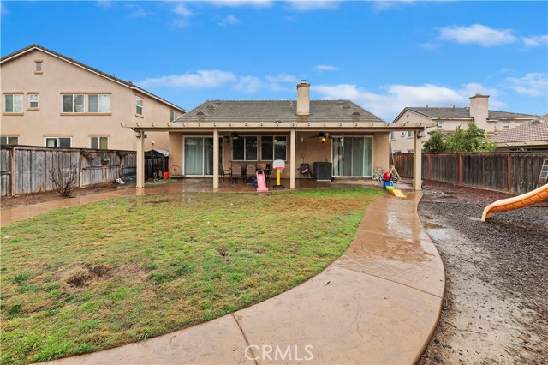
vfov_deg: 81.1
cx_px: 274
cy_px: 182
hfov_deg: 104.3
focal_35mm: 14
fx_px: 213
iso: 500
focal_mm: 14
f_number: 10
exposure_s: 1/200
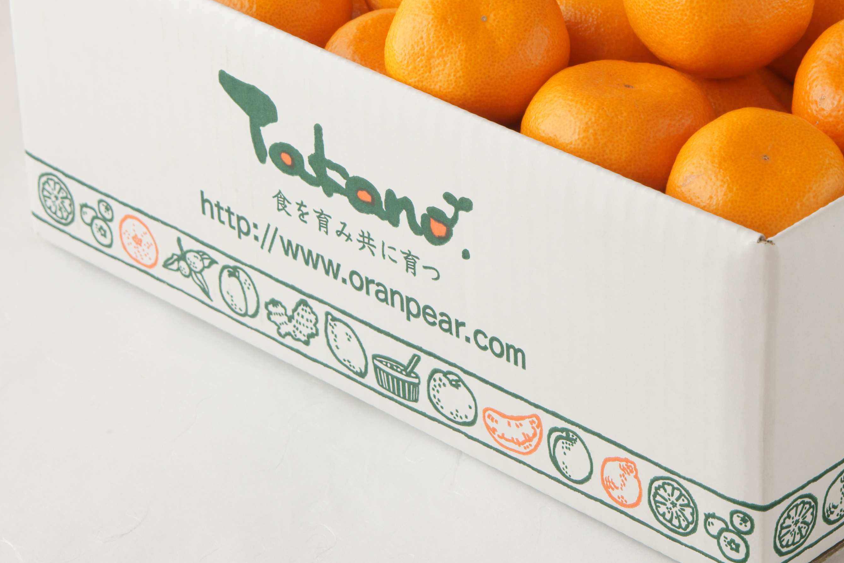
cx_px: 655
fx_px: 3562
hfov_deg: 13.5
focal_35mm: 152
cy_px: 120
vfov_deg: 9.0
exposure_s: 1/100
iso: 200
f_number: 8
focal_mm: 55
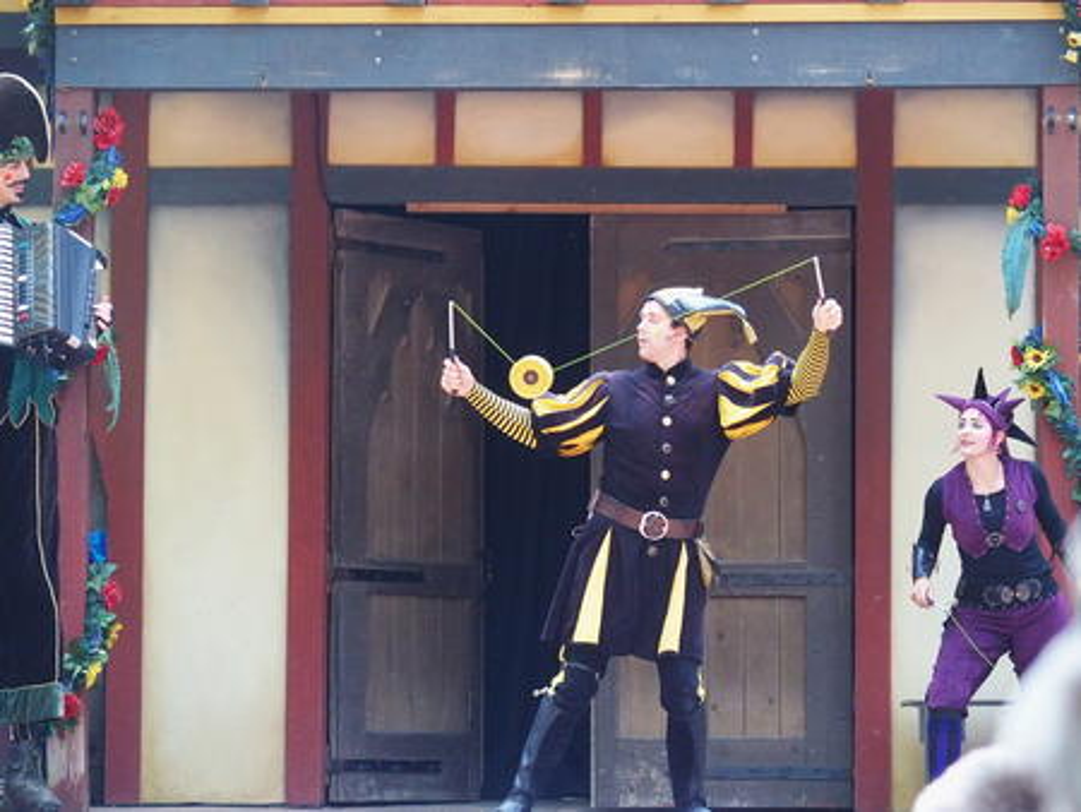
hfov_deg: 13.2
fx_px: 4687
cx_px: 540
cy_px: 406
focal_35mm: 150
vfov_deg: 9.9
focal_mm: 31.8
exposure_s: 1/500
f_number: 2.8
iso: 1000
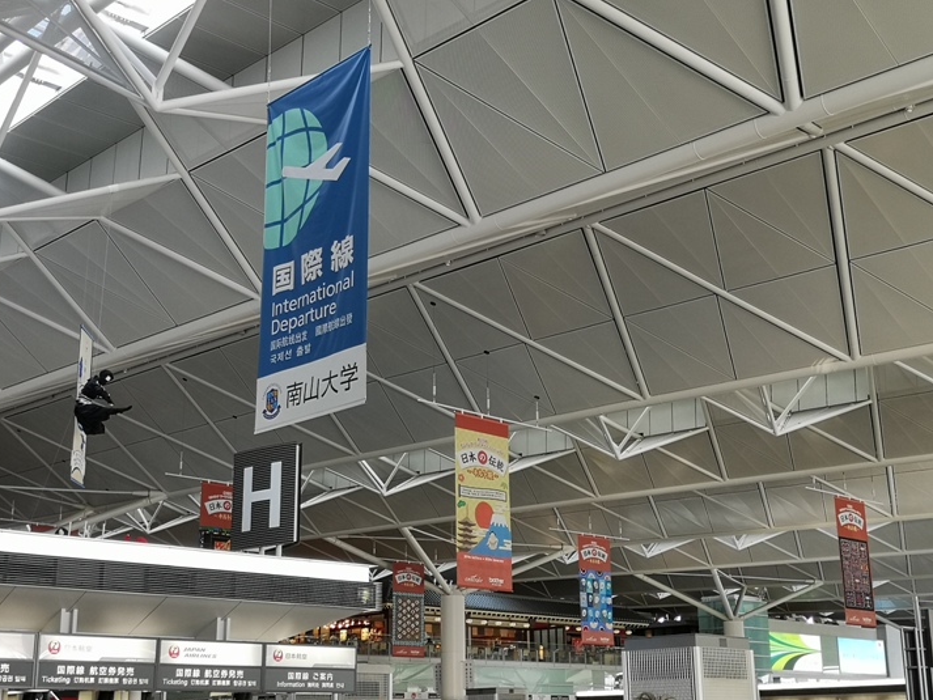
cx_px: 483
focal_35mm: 46
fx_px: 1240
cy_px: 382
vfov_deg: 31.5
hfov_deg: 41.2
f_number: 1.8
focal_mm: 3.95
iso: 100
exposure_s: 1/90
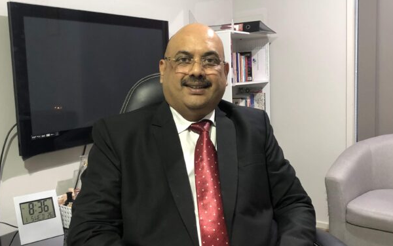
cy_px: 124
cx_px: 193
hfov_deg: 51.5
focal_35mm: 38
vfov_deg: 33.6
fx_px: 407
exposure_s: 1/17
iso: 100
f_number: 1.8
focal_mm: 3.99
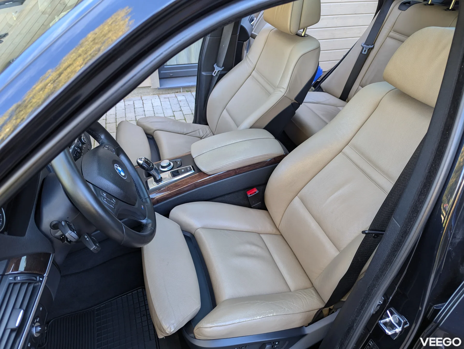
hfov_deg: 71.5
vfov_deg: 56.9
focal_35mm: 24
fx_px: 322
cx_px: 232
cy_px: 174
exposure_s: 1/25.4
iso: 42
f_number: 1.85
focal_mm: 6.81
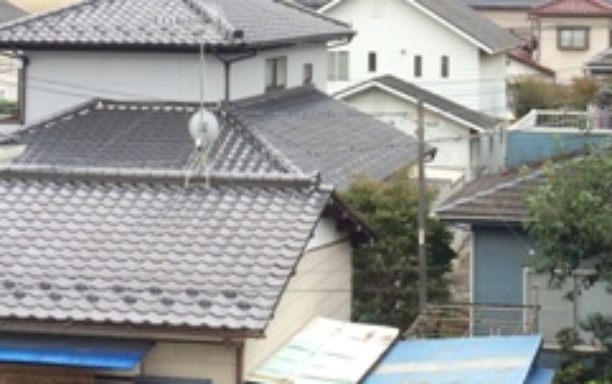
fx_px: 1319
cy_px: -27
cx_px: 442
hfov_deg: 25.9
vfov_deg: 16.1
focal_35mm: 79
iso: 32
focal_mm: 4.15
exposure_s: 1/281
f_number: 2.2
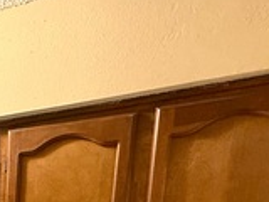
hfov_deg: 27.8
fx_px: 435
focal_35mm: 56
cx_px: -91
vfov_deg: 20.3
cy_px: 342
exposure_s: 1/60
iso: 320
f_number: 2.2
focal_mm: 2.22
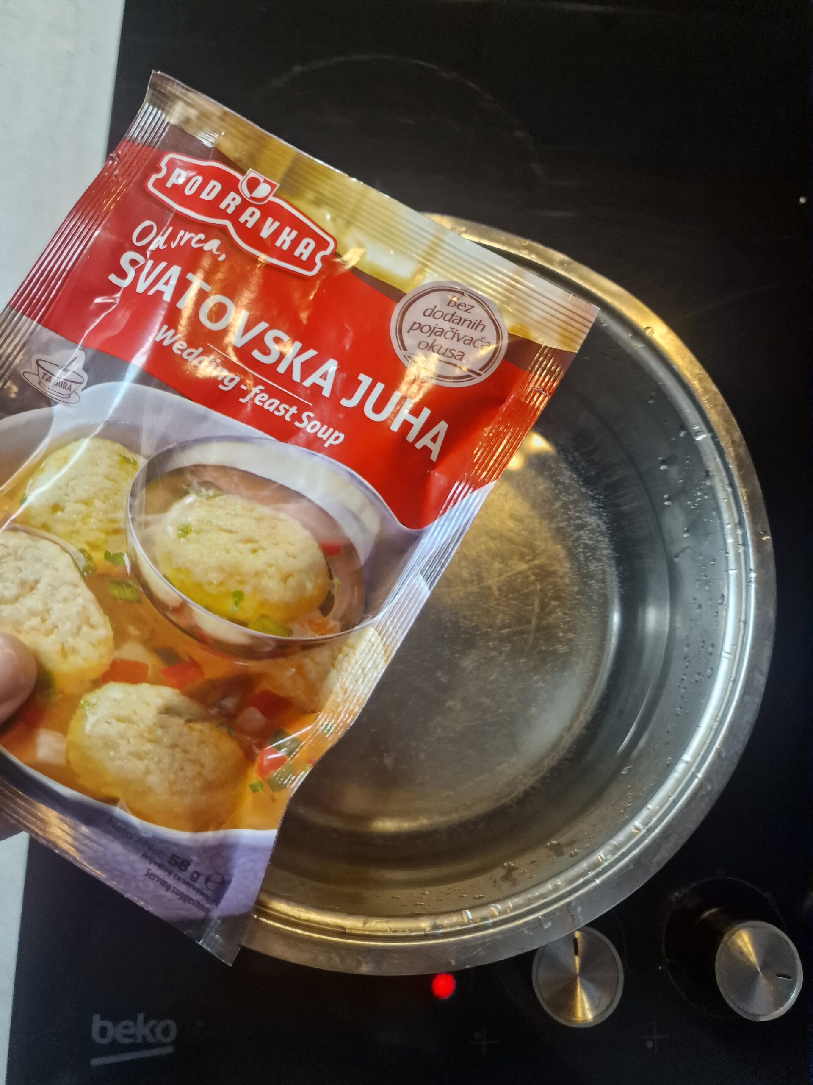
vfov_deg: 73.9
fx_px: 720
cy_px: 542
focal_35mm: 23
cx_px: 406
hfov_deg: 58.9
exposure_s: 1/100
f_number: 1.8
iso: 400
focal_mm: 6.4
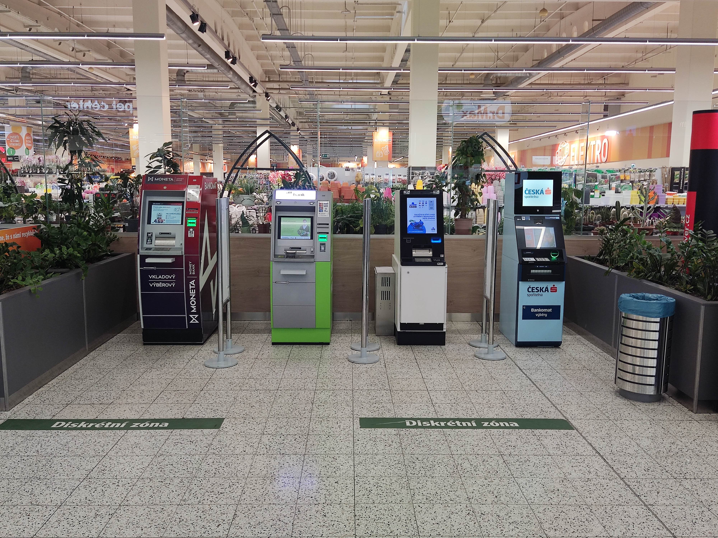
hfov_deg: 58.4
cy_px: 269
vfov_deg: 45.4
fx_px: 643
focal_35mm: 31
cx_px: 359
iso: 103
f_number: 1.79
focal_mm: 4.71
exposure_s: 1/50
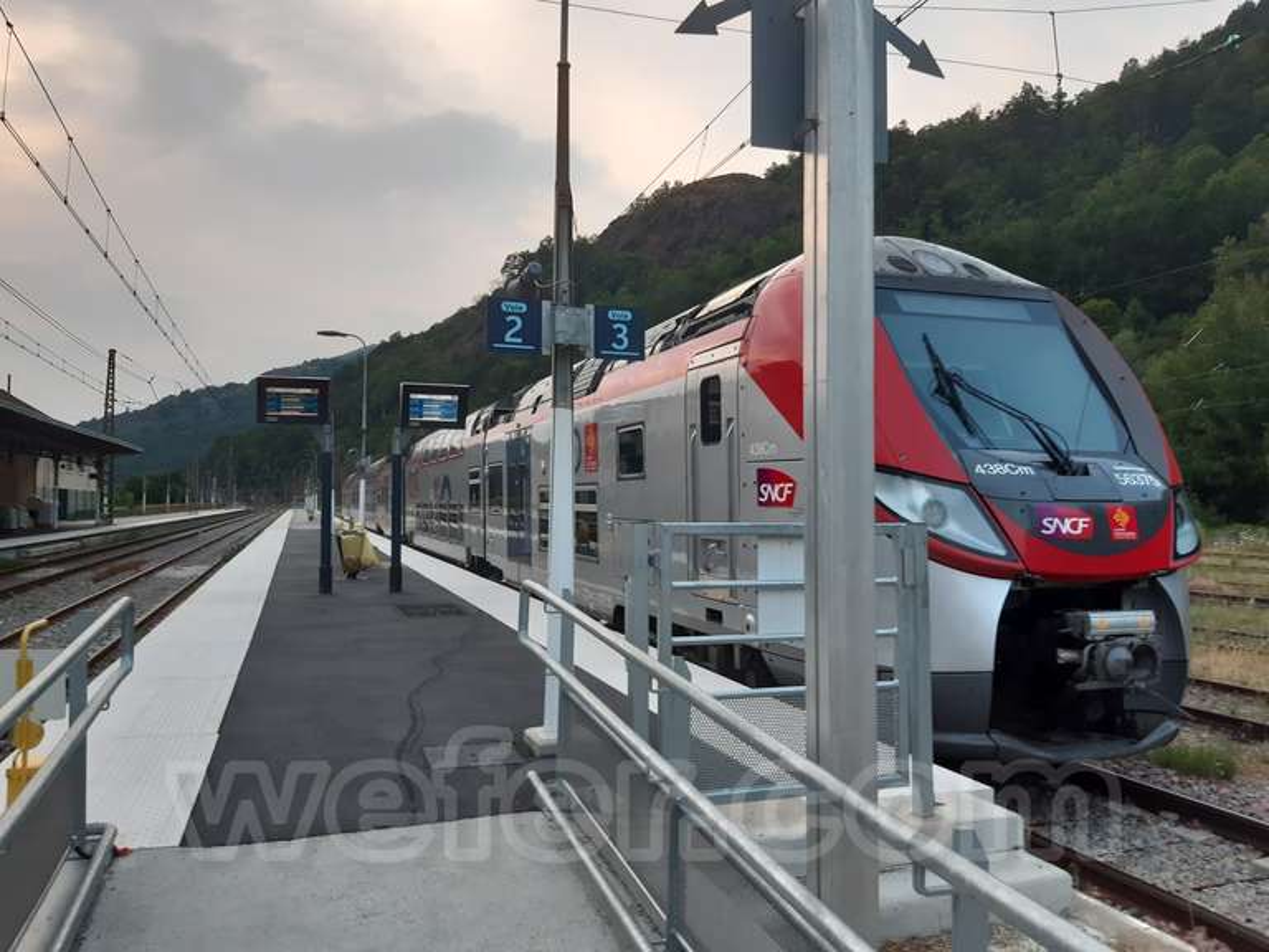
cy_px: 476
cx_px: 634
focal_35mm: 26
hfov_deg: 67.3
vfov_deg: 53.1
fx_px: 953
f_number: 1.7
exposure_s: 1/100
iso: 80
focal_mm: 3.92
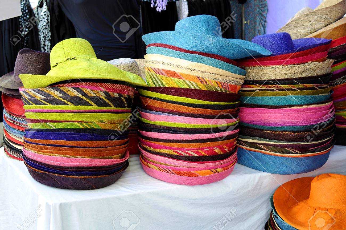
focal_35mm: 52
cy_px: 115
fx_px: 504
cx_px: 173
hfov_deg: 37.9
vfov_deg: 25.7
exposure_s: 1/25
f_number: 5
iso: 200
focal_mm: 35
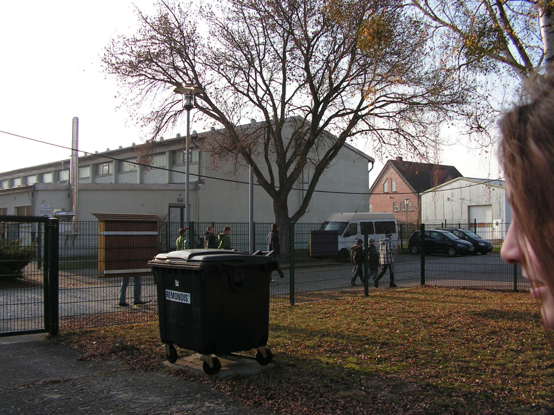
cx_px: 277
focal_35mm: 36
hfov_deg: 51.4
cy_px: 208
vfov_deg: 39.7
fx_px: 576
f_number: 3.2
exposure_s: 1/400
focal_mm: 6
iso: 64
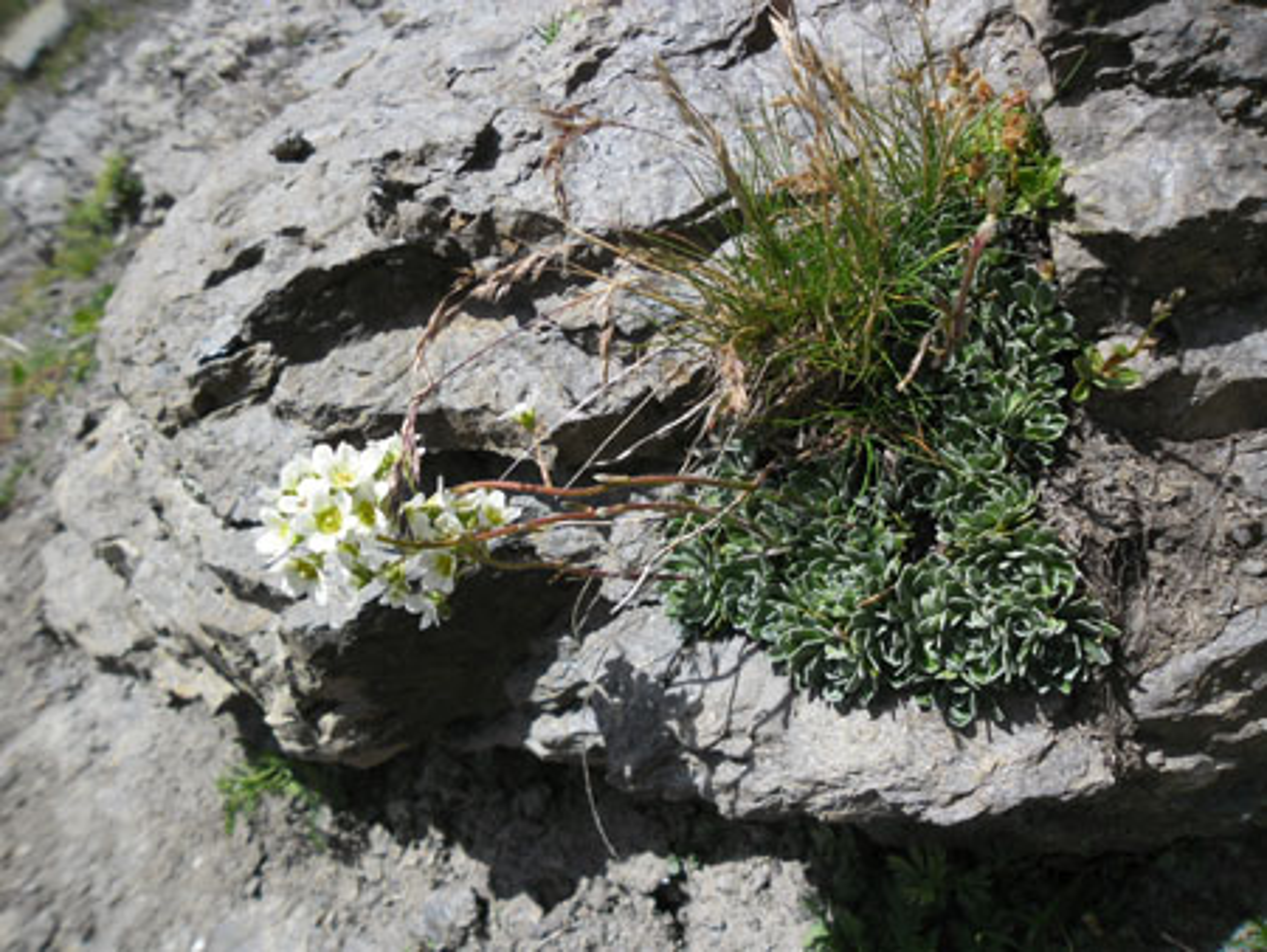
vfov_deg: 51.4
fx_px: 989
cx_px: 634
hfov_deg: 65.3
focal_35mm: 27
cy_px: 476
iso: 80
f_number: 3.5
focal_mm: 4.9
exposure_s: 1/756
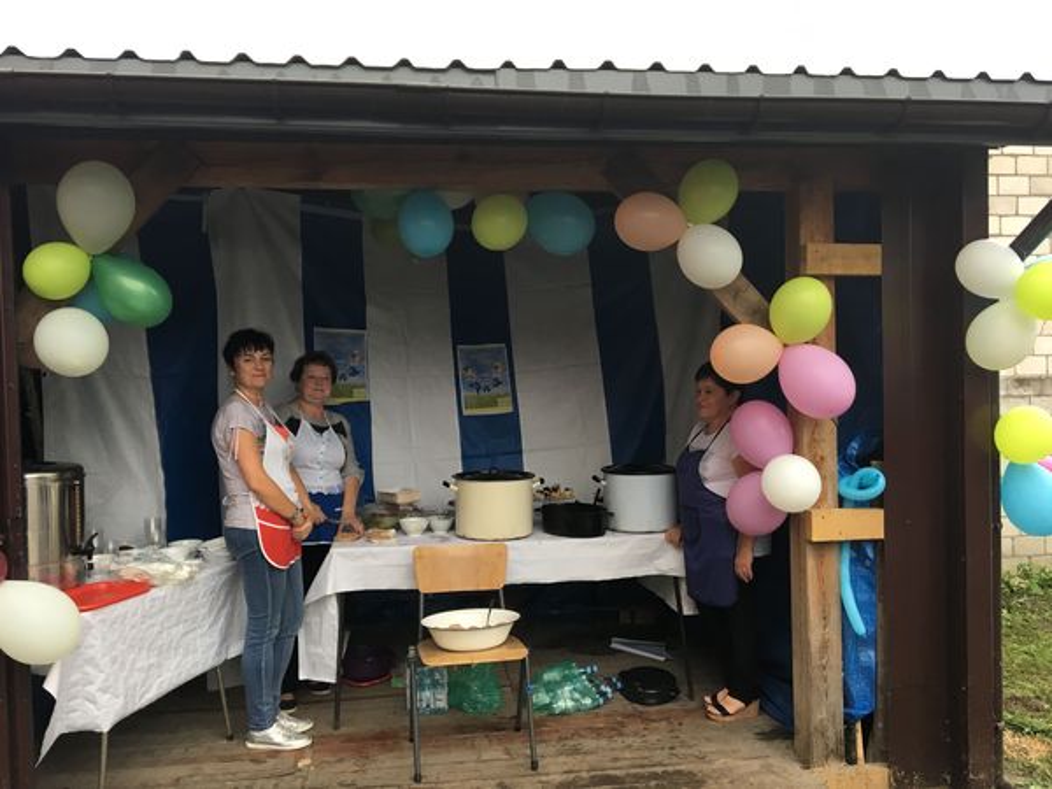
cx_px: 526
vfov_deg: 48.2
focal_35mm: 29
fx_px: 881
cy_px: 394
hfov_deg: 61.7
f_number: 2.2
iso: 25
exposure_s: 1/33
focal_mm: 4.15
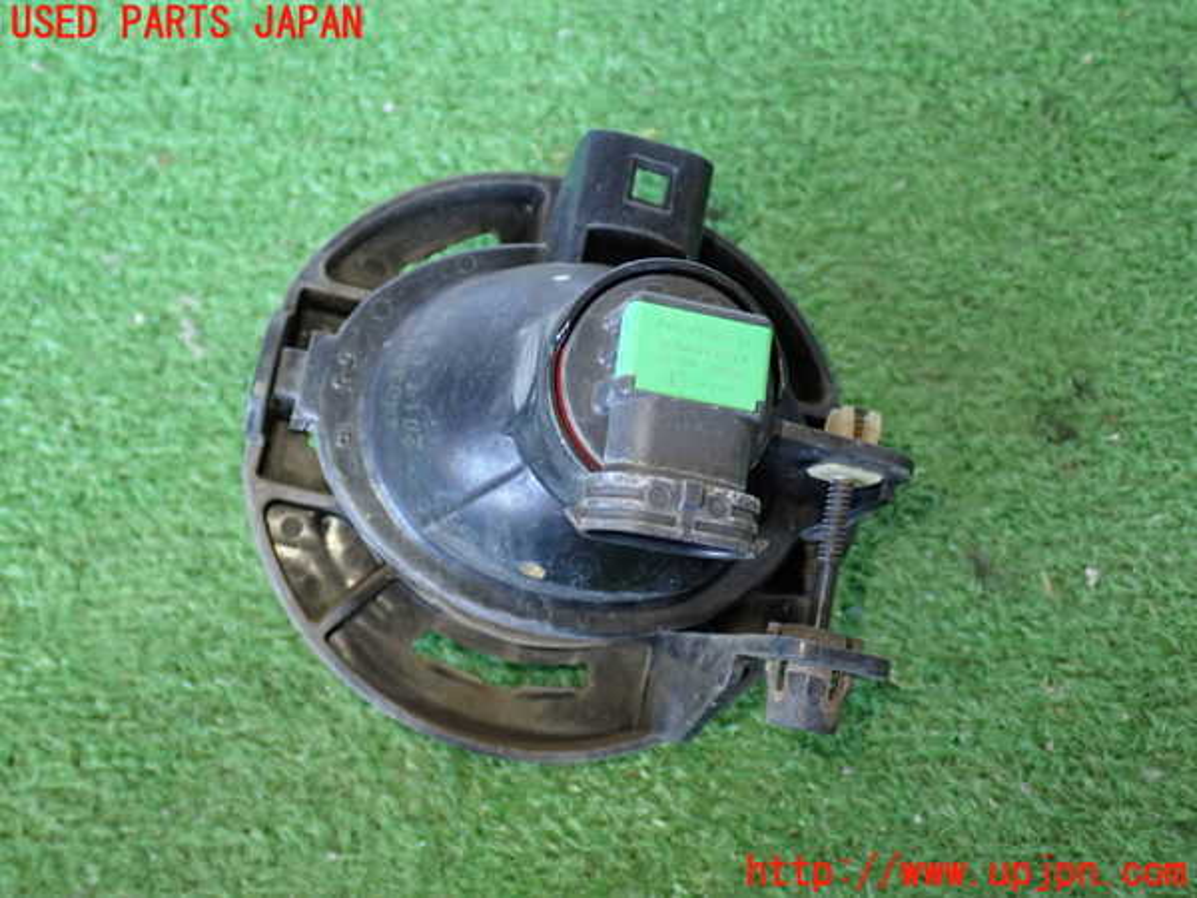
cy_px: 449
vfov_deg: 35.1
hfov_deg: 45.8
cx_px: 598
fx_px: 1418
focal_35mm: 41
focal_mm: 7.31
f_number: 2.8
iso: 500
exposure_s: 1/40
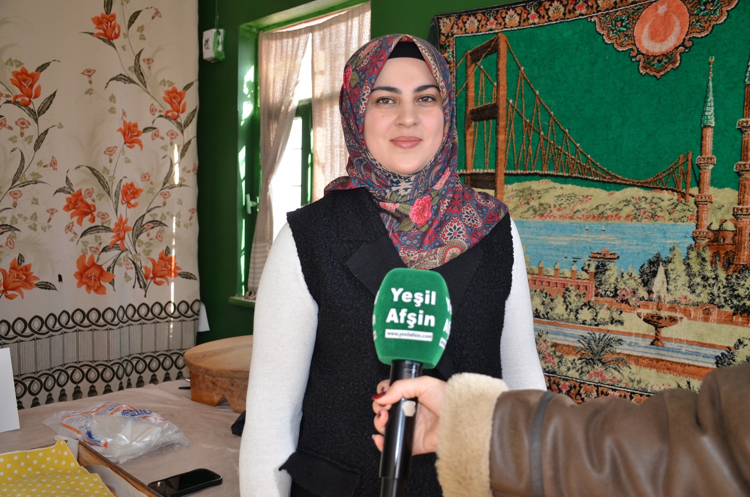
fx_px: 717
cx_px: 375
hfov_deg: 55.2
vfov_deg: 38.2
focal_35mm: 34
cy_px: 248
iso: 220
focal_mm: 23
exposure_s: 1/125
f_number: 3.8
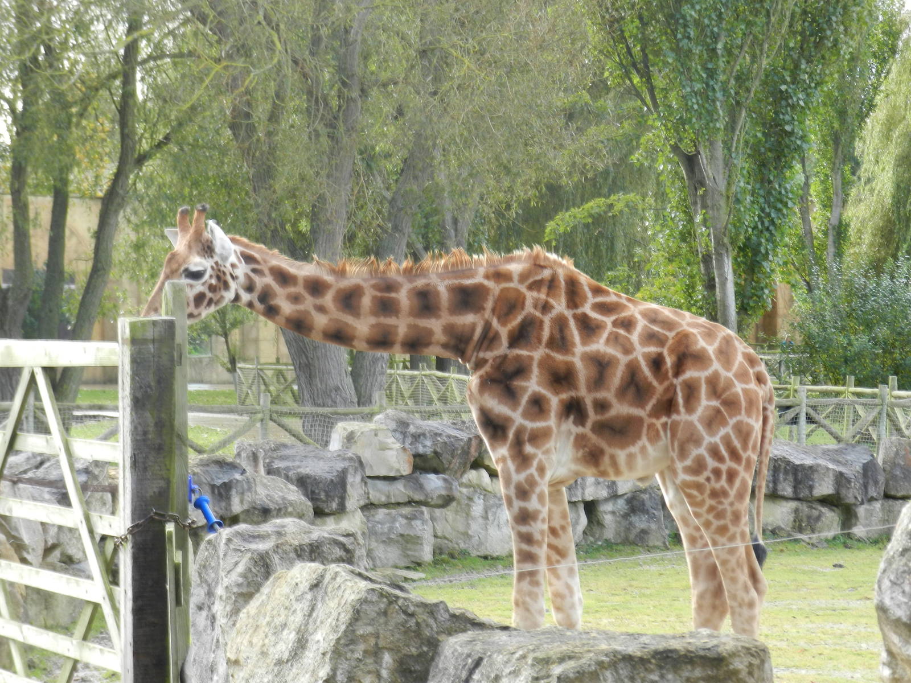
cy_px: 342
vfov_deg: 11.4
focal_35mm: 130
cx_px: 456
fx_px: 3421
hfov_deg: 15.2
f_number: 5
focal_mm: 23.1
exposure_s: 1/60
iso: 160
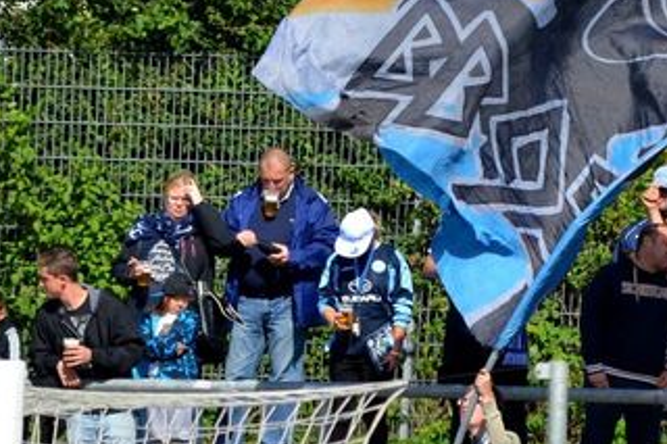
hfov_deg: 3.9
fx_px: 9907
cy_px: 249
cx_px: 507
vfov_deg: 2.6
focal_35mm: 535
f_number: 7.1
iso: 400
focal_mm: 200
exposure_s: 1/1600
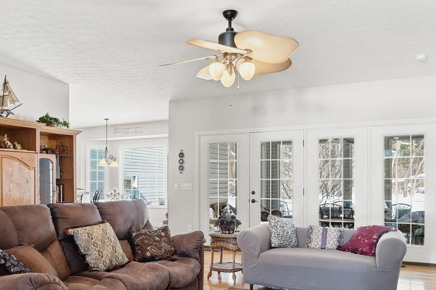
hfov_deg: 59.9
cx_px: 177
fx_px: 375
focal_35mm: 31
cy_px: 196
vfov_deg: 41.7
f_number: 4
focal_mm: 10
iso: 100
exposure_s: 1/200
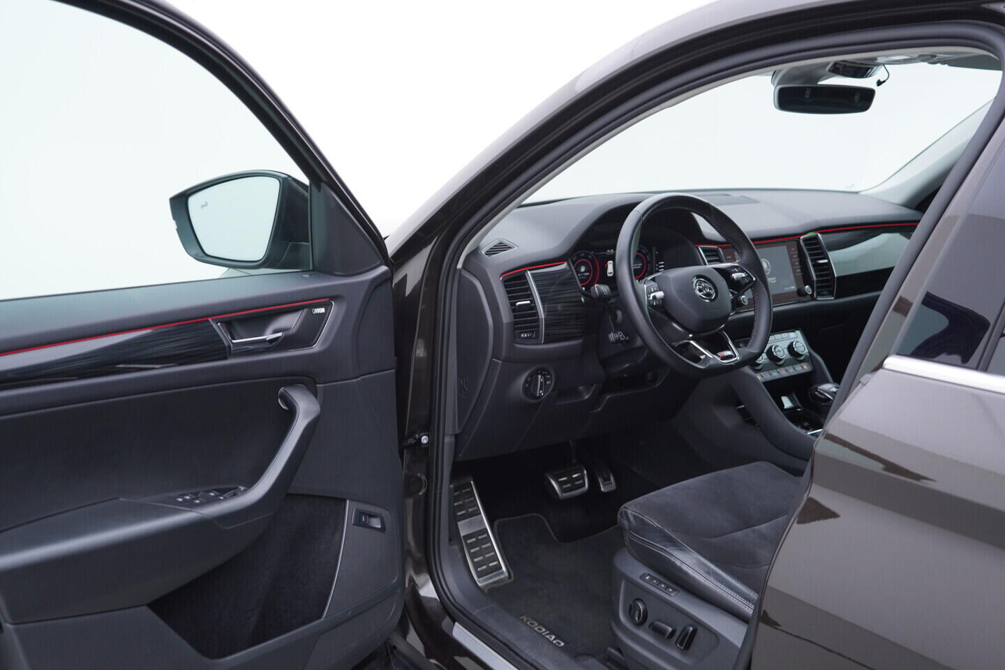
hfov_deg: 53.1
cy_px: 335
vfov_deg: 36.9
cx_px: 502
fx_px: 1005
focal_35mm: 36
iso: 125
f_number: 3.2
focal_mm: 24
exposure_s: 1/40
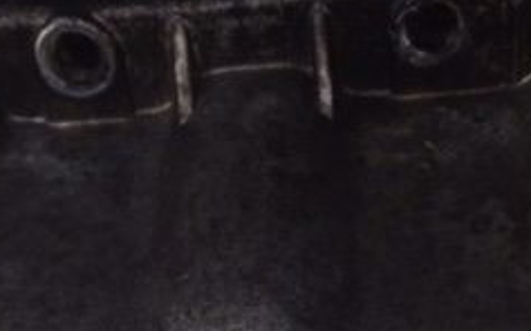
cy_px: 517
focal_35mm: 83
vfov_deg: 14.5
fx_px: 1201
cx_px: 367
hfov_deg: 24.8
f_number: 2.2
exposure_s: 1/15
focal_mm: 4.15
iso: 250
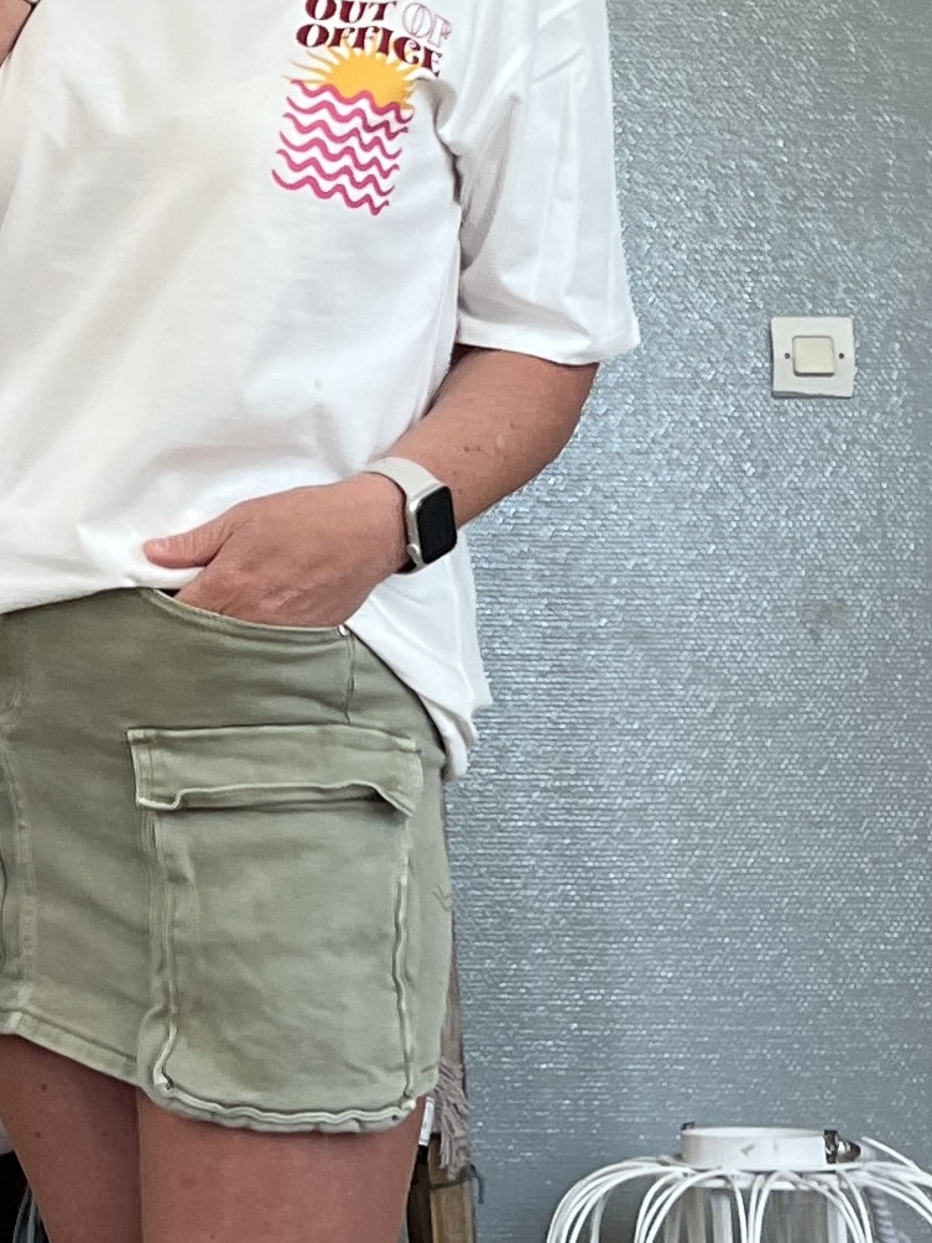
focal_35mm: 49
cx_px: 188
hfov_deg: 29.0
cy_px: 302
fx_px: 1759
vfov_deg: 37.9
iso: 125
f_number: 1.5
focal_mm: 5.7
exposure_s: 1/90
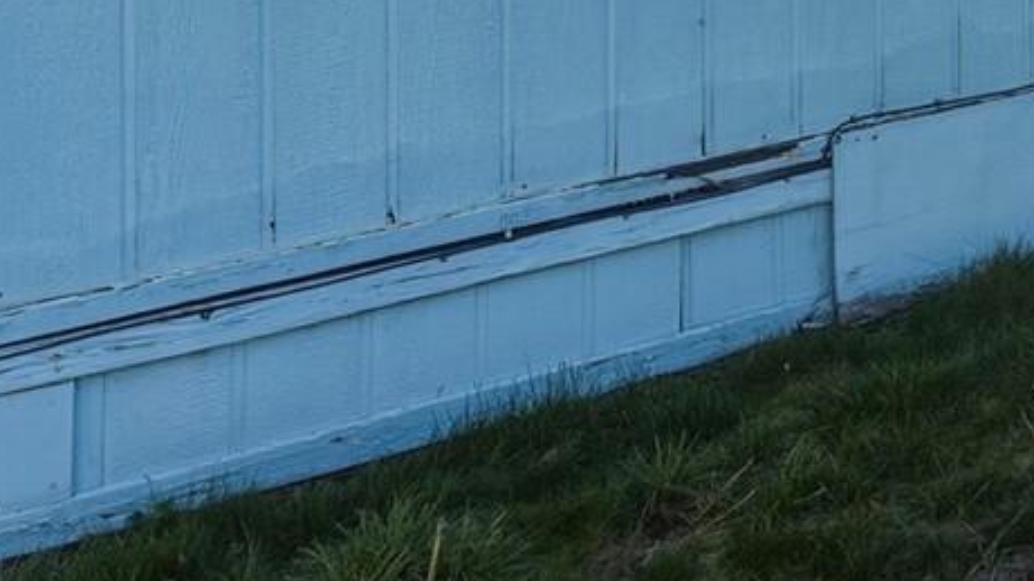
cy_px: -314
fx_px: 1480
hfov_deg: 24.6
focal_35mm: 54
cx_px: 1711
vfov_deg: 19.2
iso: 400
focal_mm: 14
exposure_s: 1/3200
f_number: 11
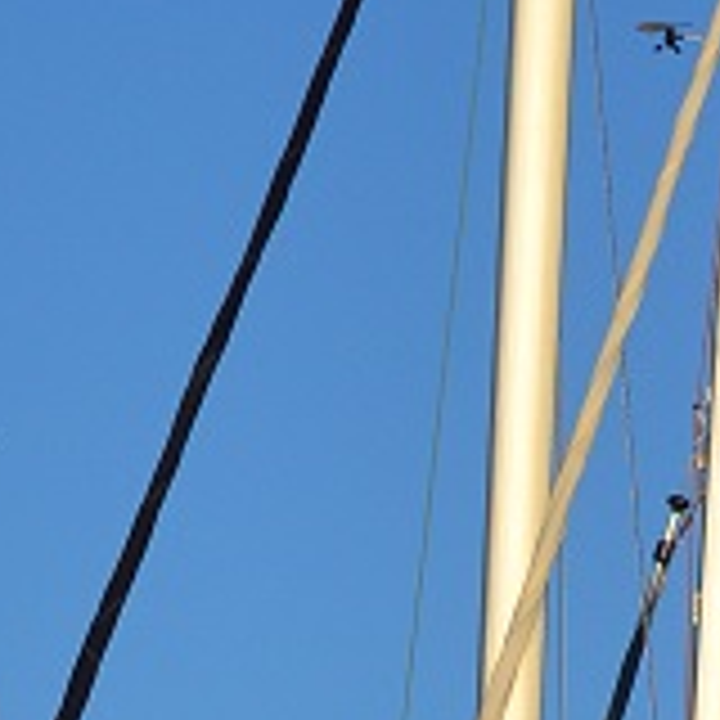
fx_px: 13060
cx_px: 92
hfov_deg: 3.2
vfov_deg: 3.1
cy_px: 1694
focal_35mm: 555
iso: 400
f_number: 5.6
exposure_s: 1/2500
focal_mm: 70
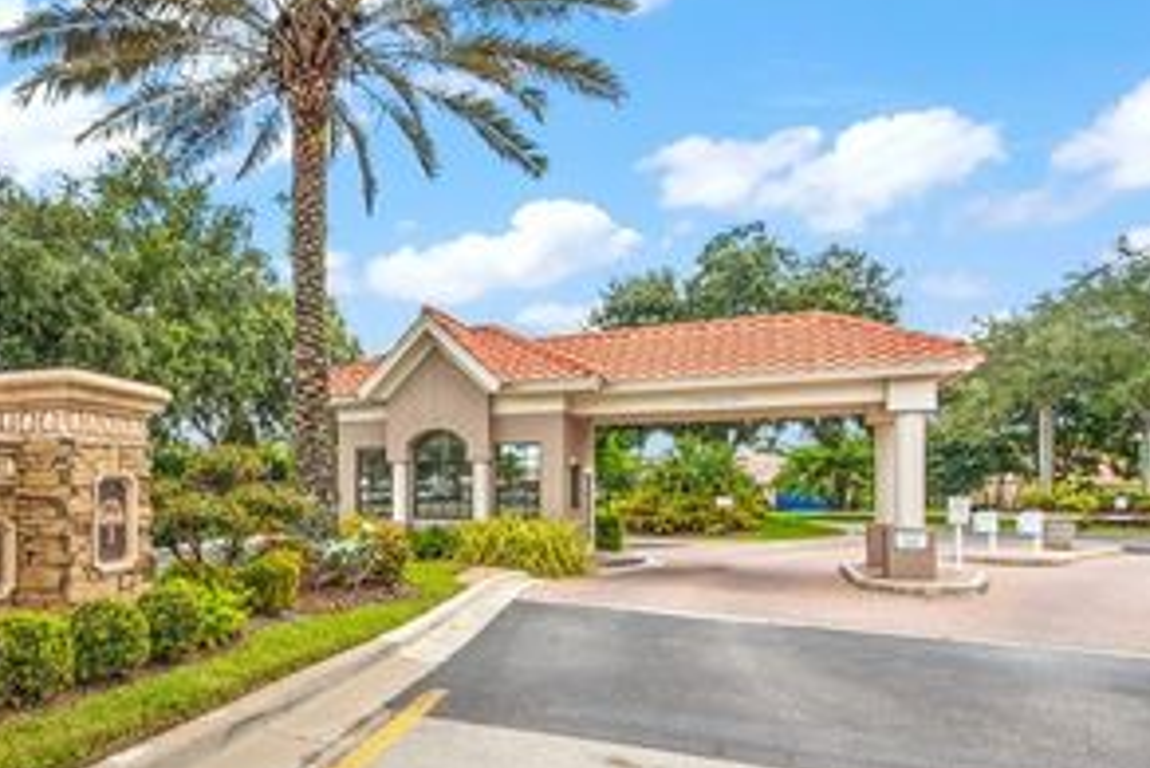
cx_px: 272
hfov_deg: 68.4
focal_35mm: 24
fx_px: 767
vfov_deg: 52.7
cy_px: 469
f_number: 13
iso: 250
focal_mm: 14
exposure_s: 1/125
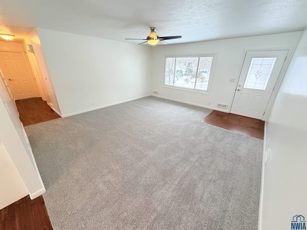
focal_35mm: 14
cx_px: 154
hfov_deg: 102.1
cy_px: 115
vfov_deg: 85.7
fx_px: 124
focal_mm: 2.22
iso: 320
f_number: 2.2
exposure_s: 1/120
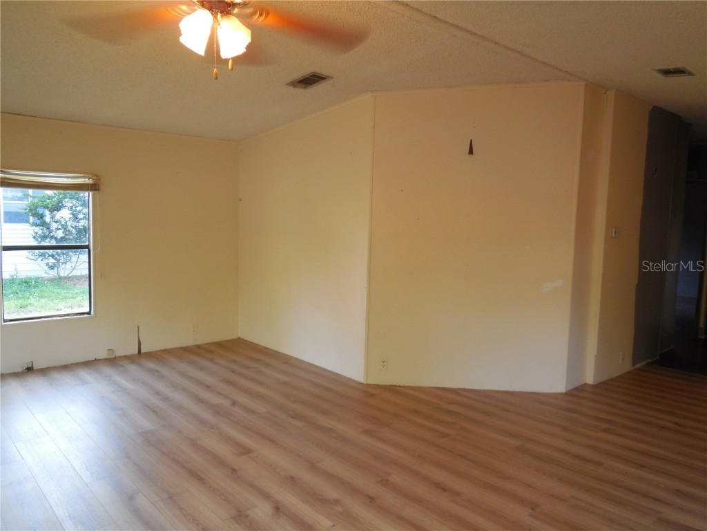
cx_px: 354
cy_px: 266
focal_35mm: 25
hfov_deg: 69.4
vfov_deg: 54.9
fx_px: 511
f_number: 3.1
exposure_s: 1/30
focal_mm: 4.5
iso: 160
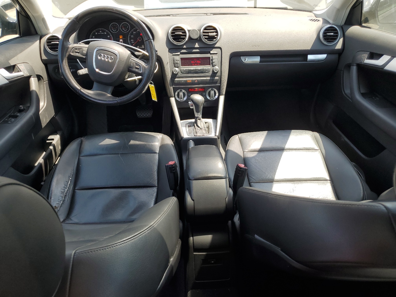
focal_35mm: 26
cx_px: 198
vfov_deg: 53.1
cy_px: 148
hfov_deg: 67.3
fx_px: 297
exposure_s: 1/357
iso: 50
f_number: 1.5
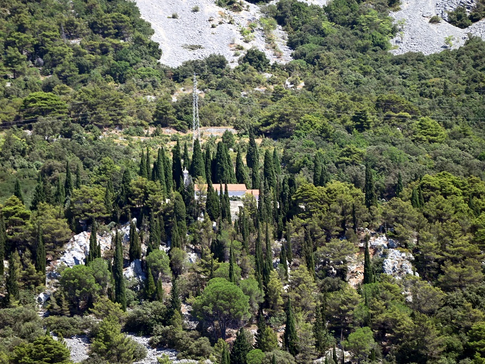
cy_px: 182
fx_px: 4568
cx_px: 220
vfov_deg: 4.6
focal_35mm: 326
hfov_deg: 6.1
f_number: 5.6
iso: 140
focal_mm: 300
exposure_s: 1/320
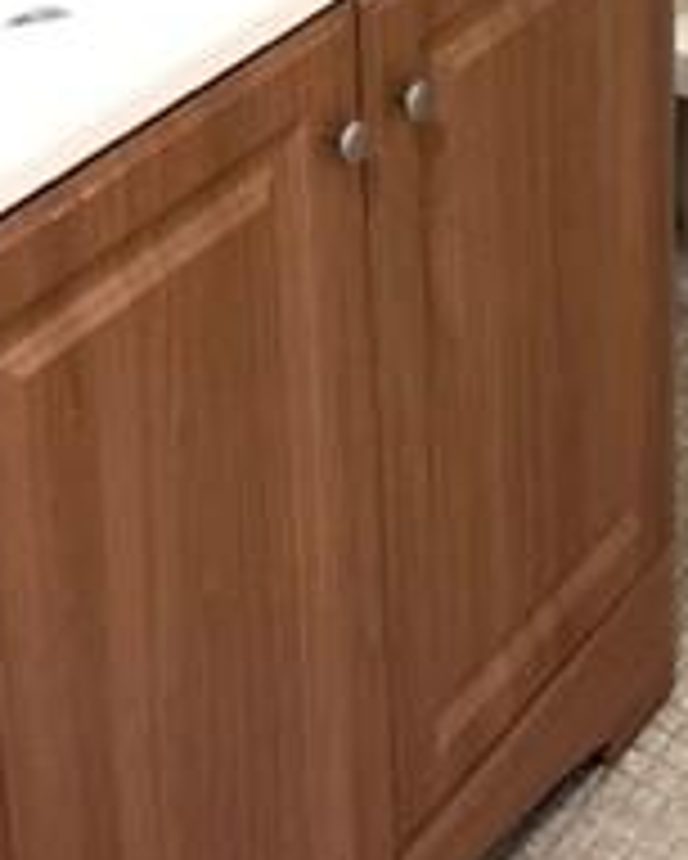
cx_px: 598
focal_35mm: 85
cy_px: -563
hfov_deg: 17.8
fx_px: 2162
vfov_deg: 18.7
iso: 125
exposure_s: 1/120
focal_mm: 5.1
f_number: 1.6
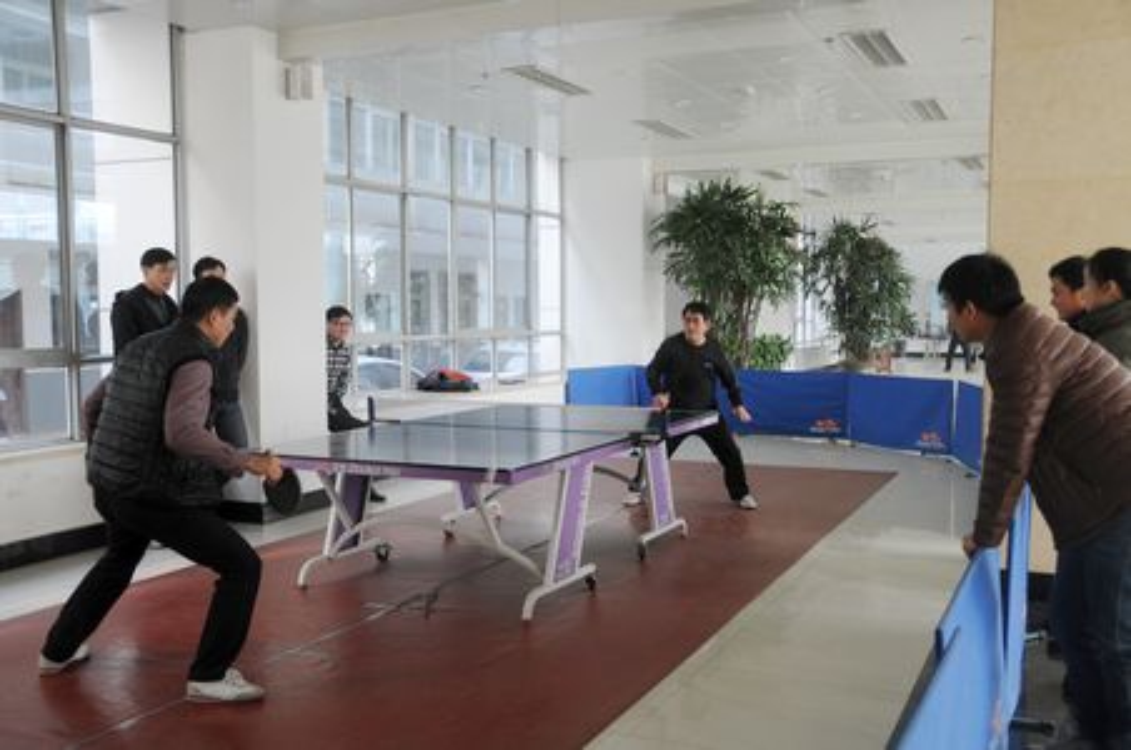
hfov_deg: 53.2
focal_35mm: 36
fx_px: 1129
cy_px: 375
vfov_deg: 36.8
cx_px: 566
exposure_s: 1/80
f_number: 4.5
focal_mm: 24
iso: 200
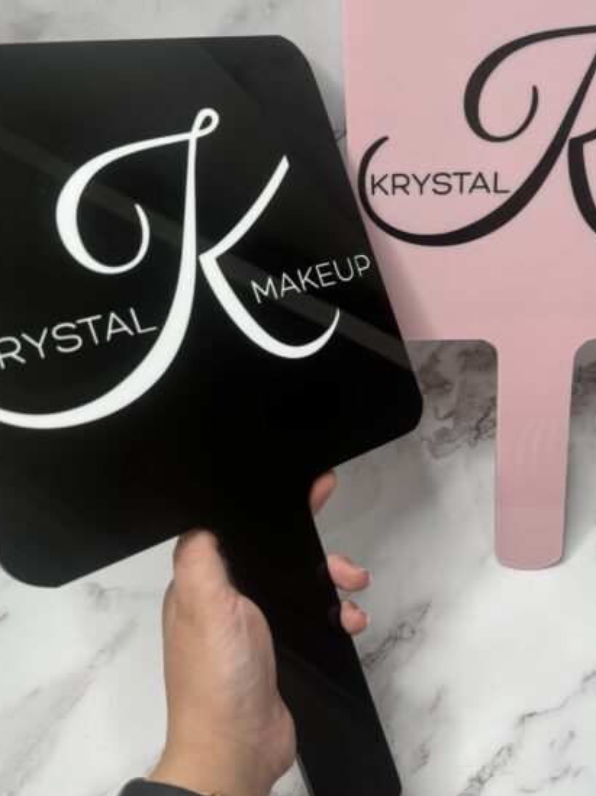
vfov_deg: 52.6
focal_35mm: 35
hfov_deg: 40.2
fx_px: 804
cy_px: 371
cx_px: 392
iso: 80
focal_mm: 6.76
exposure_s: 1/100
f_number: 1.78
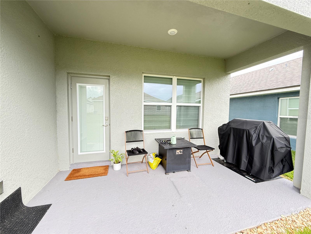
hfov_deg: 102.1
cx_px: 156
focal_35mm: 14
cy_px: 117
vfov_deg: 85.7
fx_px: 126
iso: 200
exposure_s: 1/99
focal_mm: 2.22
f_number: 2.2
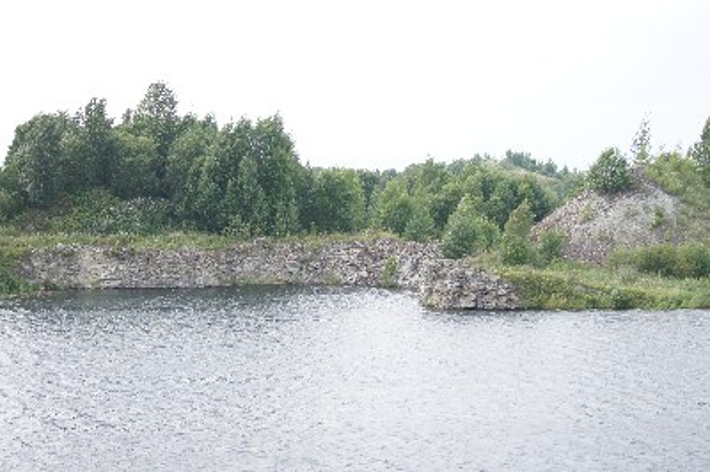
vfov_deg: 25.7
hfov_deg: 37.9
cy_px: 236
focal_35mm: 52
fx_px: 1035
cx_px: 355
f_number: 5
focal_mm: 35
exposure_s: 1/400
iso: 200
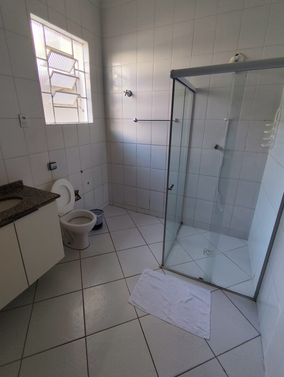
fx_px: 186
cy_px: 178
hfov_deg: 74.8
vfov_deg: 90.9
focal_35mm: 17
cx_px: 139
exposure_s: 1/120
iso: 80
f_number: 2.2
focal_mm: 1.65
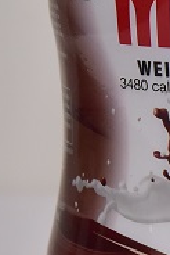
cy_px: 96
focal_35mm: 300
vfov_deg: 6.9
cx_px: 202
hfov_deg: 4.6
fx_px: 2121
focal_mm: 105
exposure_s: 1/160
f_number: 5
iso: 1600
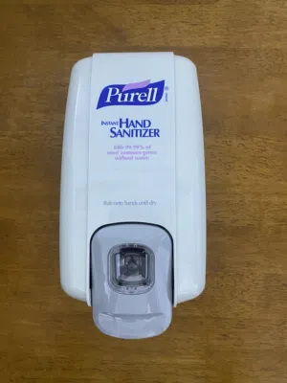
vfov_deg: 67.3
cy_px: 192
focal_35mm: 26
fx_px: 287
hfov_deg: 53.1
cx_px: 144
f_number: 1.8
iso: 500
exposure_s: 1/50
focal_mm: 4.25
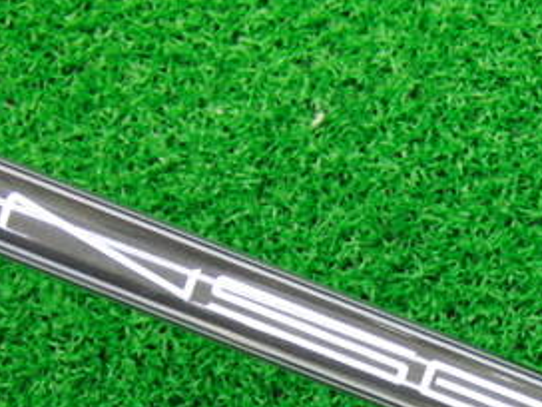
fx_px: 1362
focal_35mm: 87
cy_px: 445
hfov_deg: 21.3
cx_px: 600
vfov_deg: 16.5
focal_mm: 6.42
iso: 400
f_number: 3.6
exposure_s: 1/25
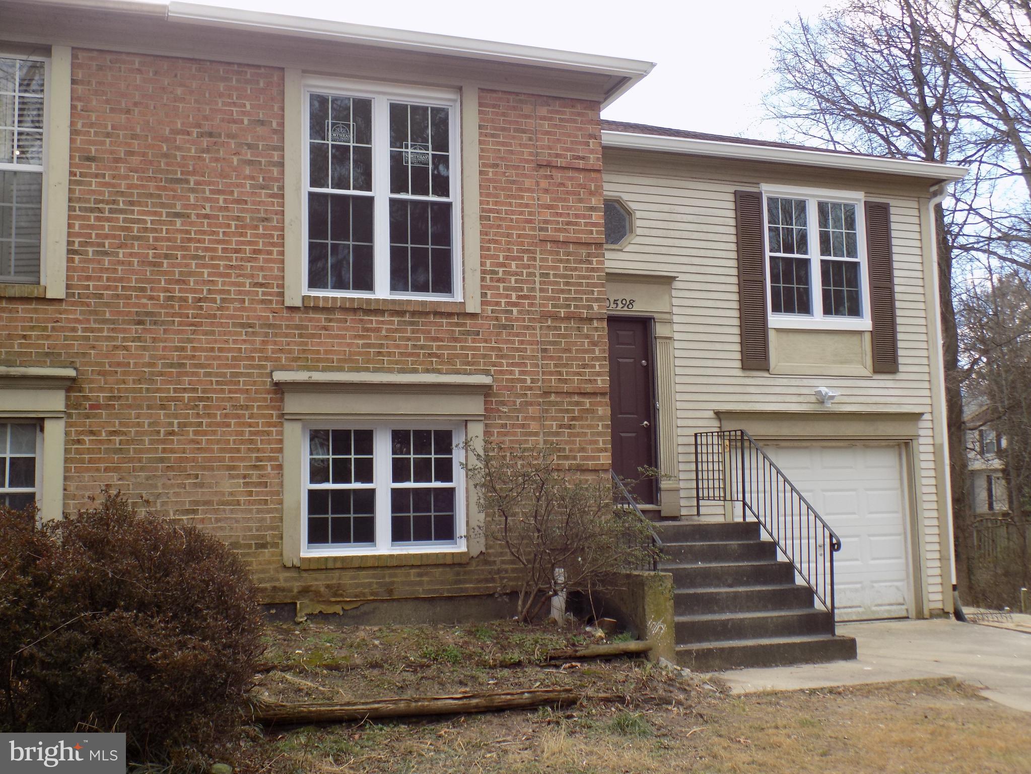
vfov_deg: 38.7
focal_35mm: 37
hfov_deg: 50.1
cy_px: 387
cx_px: 516
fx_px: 1102
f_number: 3.5
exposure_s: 1/200
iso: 80
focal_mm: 6.6
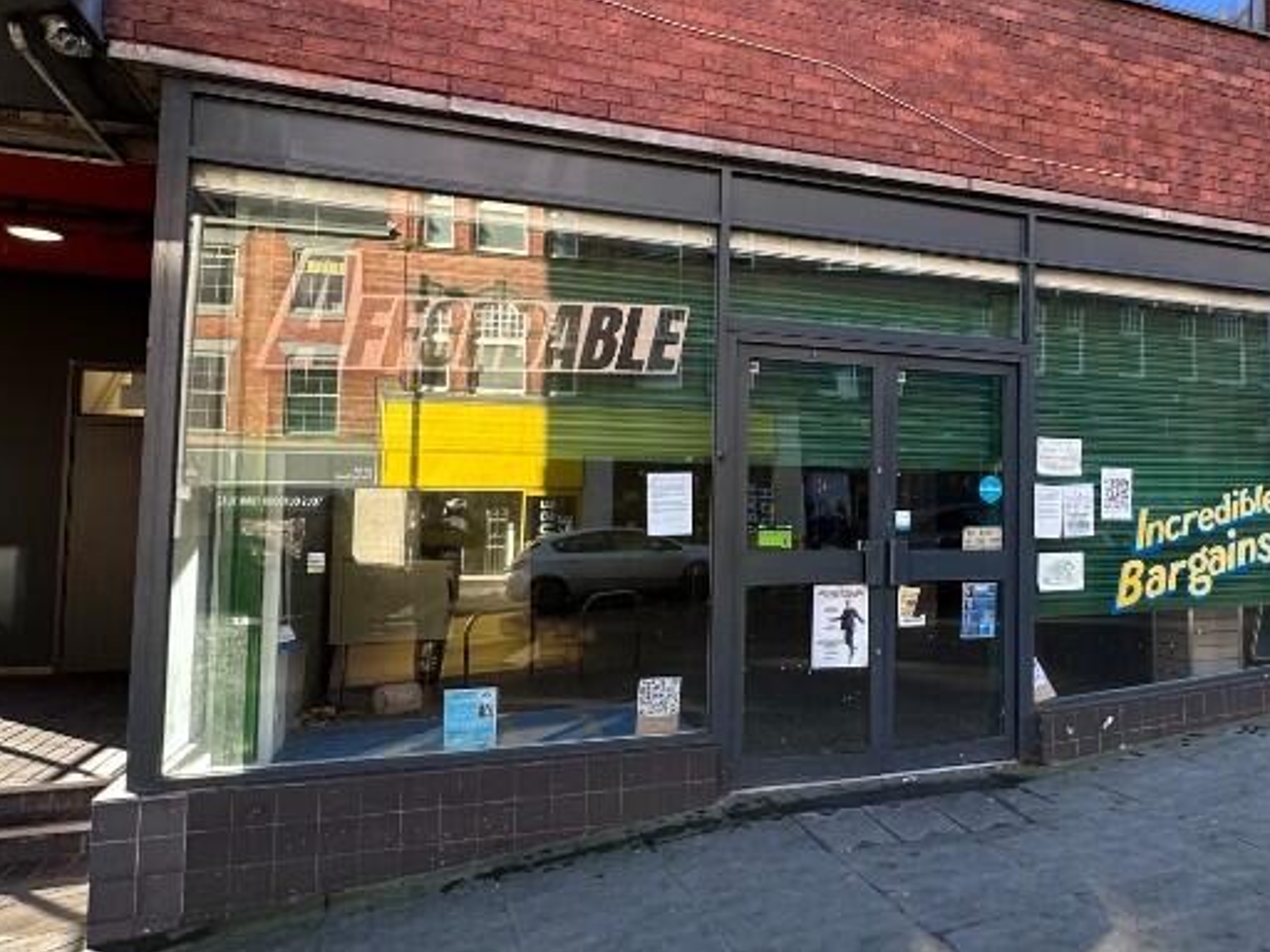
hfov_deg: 61.0
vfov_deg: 49.7
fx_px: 1027
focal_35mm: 28
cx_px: 900
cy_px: 456
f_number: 2.2
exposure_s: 1/99
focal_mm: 2.22
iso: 64
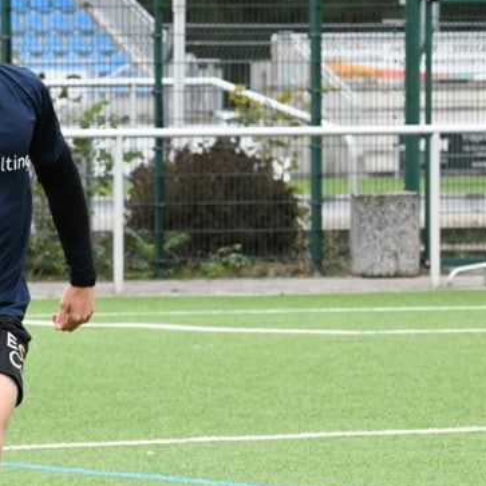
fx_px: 7863
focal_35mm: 495
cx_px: -173
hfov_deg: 3.5
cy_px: 358
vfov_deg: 3.5
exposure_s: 1/1600
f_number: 9
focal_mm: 165
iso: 6400
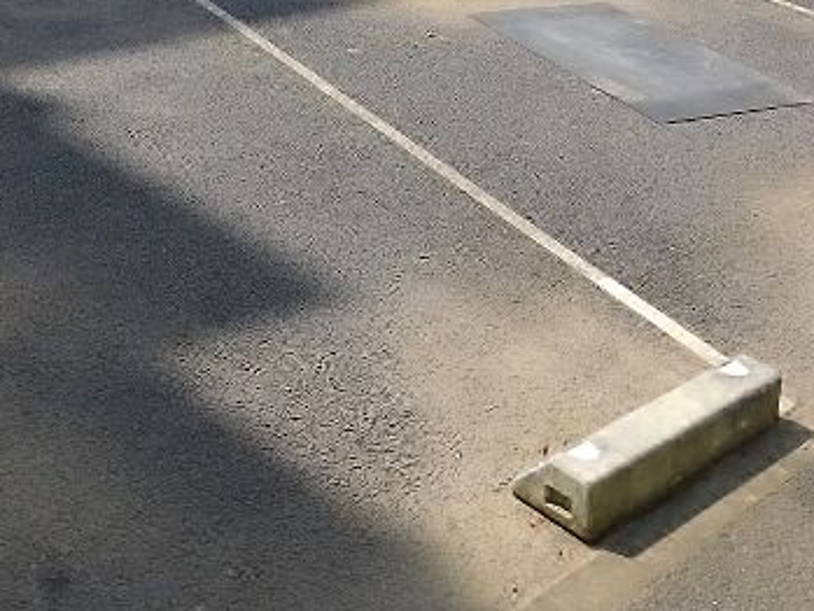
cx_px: 369
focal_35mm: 55
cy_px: 58
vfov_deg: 25.7
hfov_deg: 34.9
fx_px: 1294
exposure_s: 1/800
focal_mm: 5.3
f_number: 3.2
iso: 125
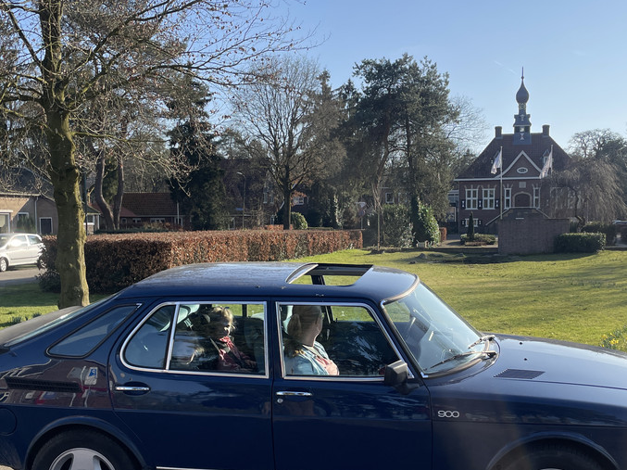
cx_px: 368
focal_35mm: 41
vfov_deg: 35.0
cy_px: 276
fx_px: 742
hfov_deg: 45.6
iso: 32
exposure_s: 1/2092
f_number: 1.6
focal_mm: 4.2
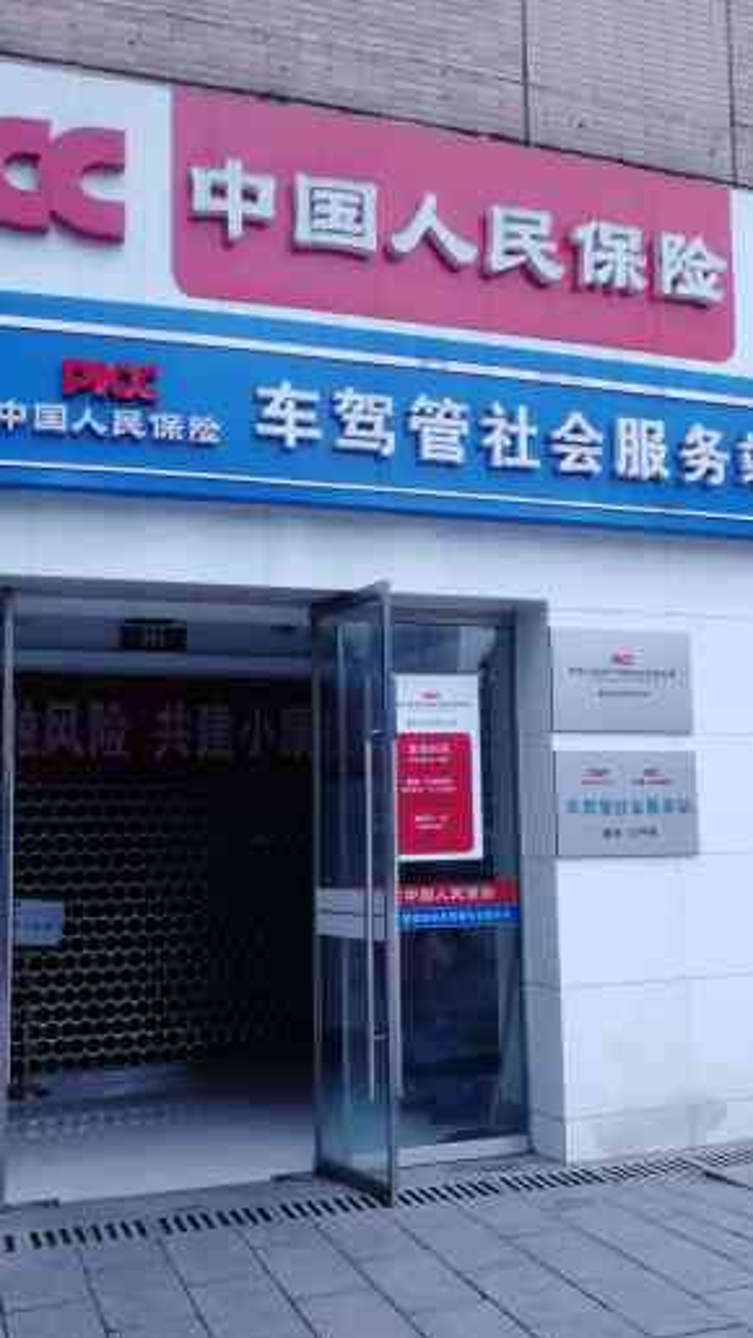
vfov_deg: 50.5
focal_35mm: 40
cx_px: 473
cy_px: 664
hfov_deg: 29.6
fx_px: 1419
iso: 80
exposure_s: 1/100
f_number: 2.2
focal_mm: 3.95
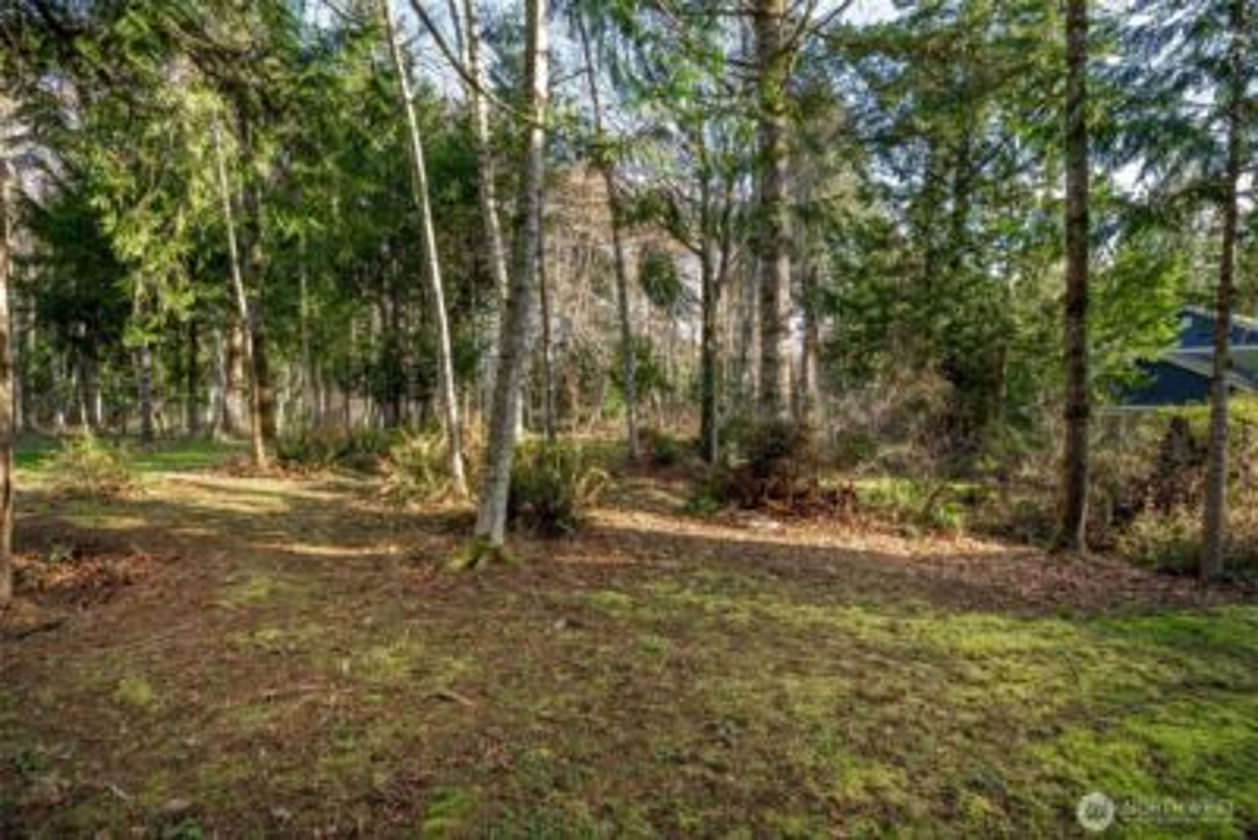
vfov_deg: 67.4
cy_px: 420
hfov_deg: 90.0
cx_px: 629
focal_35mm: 18
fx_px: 629
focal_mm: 18
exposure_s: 1/30
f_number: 7.1
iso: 160
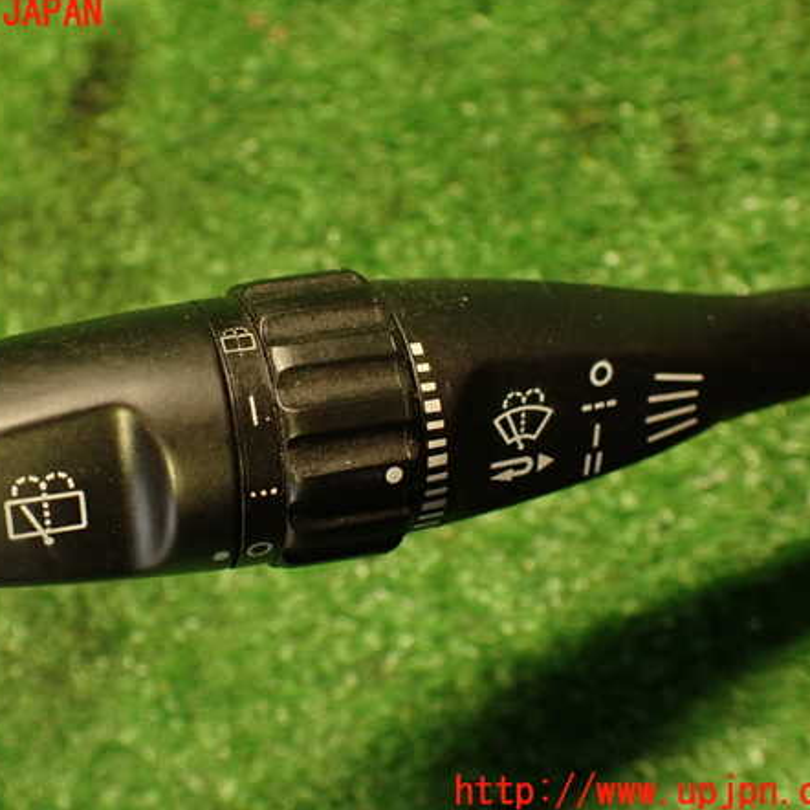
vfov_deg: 46.0
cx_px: 319
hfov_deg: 45.8
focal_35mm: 36
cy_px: 403
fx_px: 953
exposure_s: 1/30
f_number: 2.3
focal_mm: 5.4
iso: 500
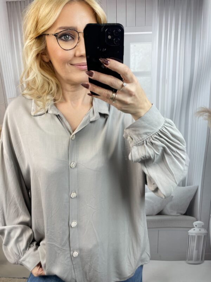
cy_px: 141
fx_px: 211
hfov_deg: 53.1
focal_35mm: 26
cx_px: 106
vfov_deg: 67.3
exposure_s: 1/100
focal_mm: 4.2
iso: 40
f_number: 1.6
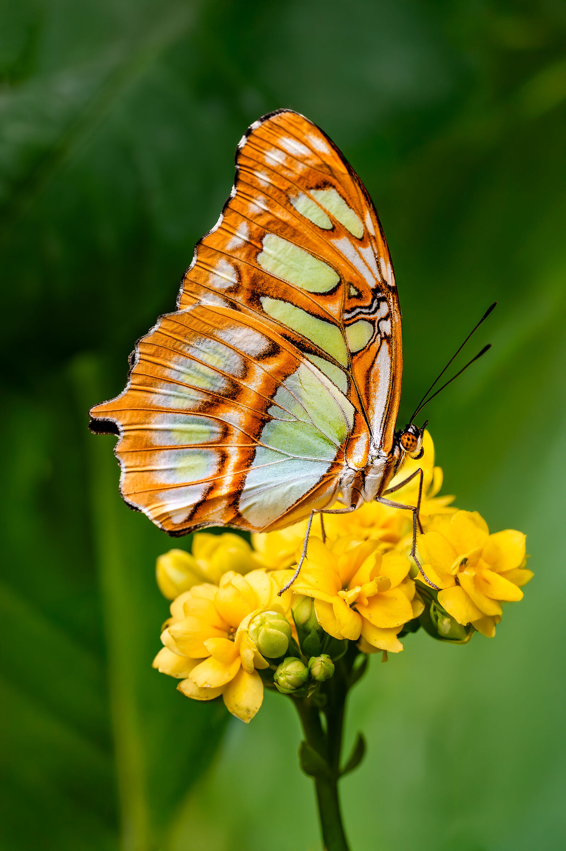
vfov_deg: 19.5
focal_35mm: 105
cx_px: 283
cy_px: 426
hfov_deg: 13.0
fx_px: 2479
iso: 1250
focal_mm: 105
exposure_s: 1/1000
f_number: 11
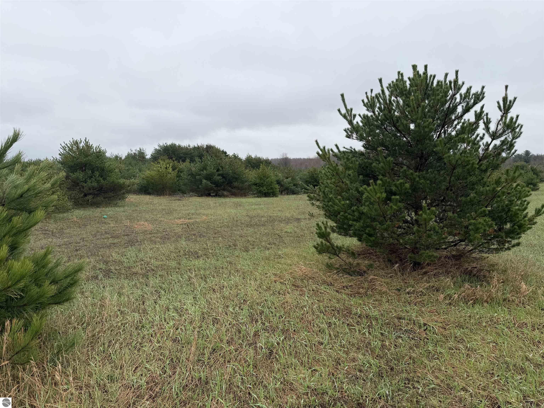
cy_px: 204
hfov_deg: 71.6
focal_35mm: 24
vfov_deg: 56.8
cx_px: 272
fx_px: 377
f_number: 1.78
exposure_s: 1/1522
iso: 80
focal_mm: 6.76
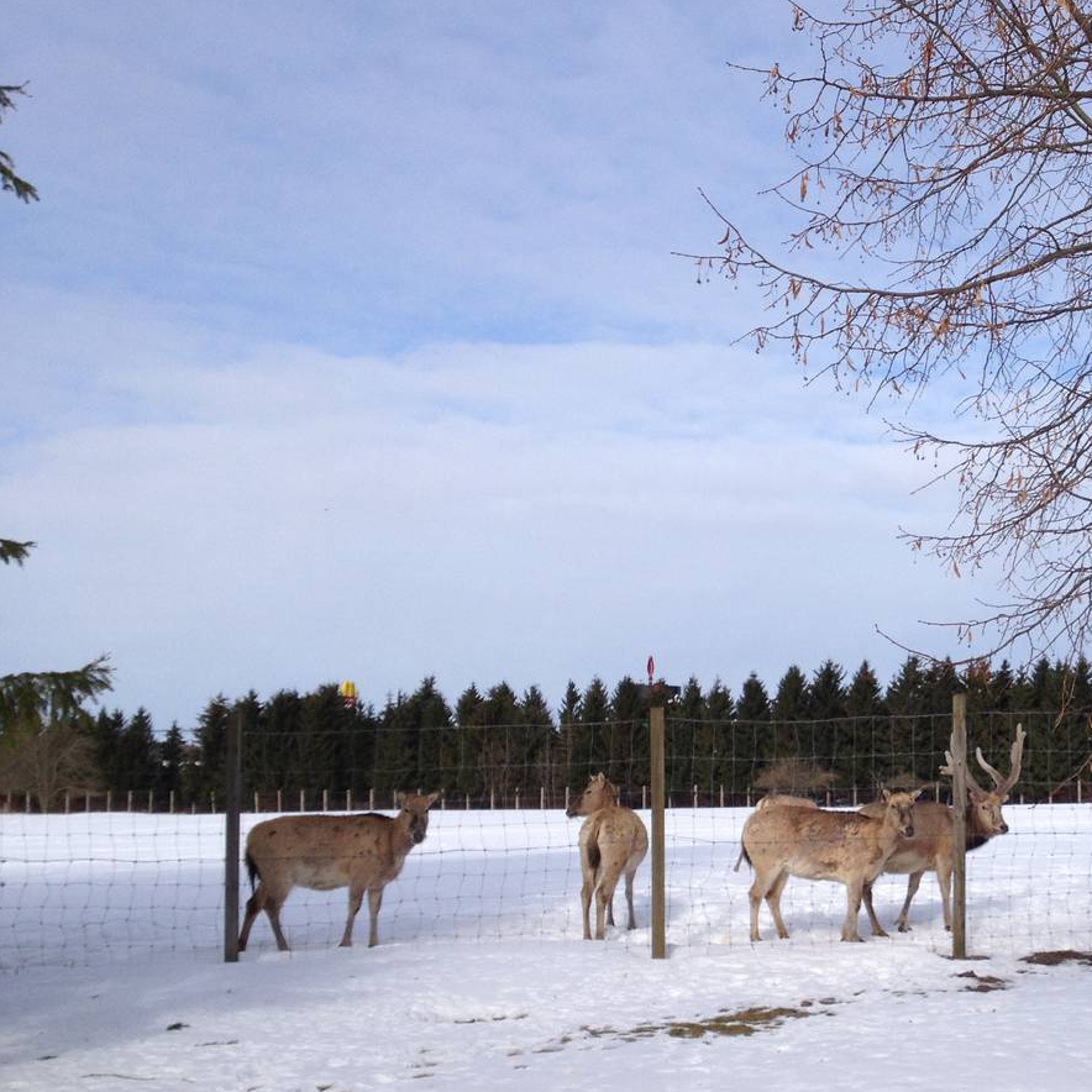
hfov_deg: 29.3
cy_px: 658
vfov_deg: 30.5
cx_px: 987
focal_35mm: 56
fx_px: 1999
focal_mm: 4.28
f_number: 2.4
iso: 50
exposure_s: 1/2404
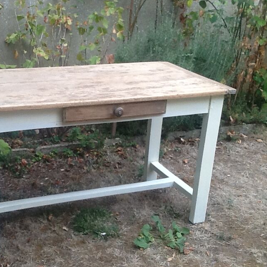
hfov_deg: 29.4
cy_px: 140
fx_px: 506
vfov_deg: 29.5
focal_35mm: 58
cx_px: 90
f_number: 2.4
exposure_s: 1/60
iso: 50
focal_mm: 2.03
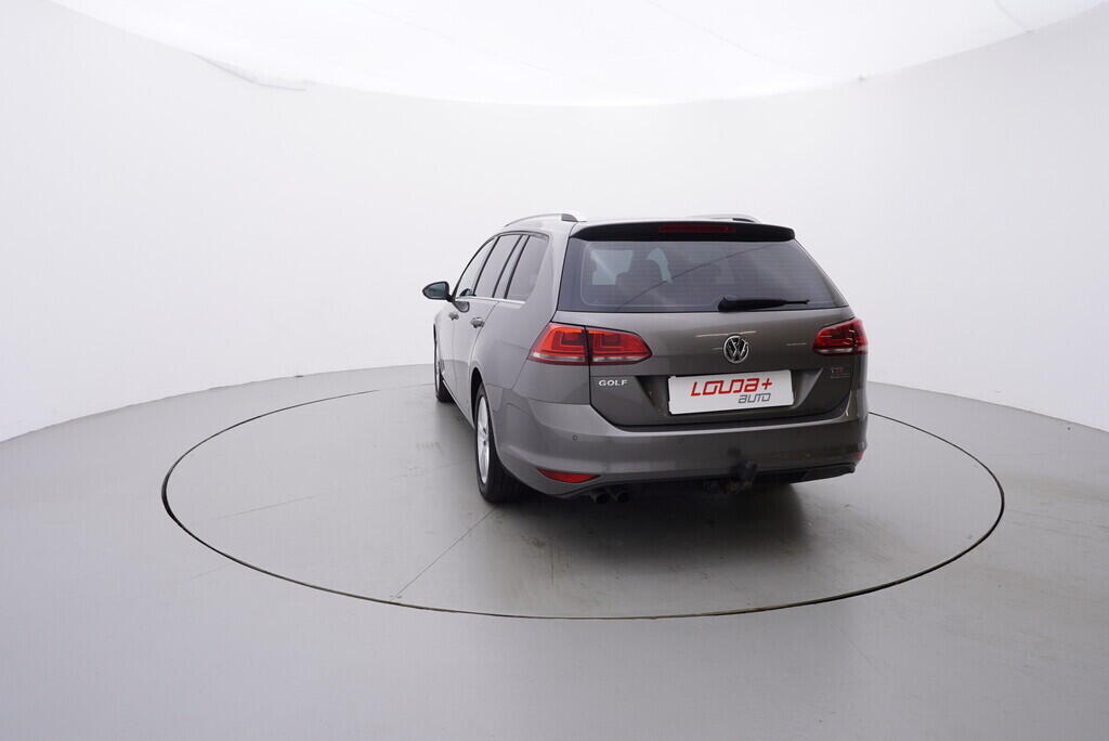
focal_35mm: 22
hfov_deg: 77.3
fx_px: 693
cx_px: 554
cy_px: 370
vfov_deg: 56.2
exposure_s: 1/80
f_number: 5
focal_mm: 15
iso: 200
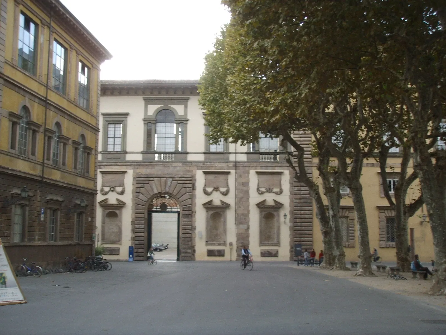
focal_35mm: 45
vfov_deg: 32.2
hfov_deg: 42.1
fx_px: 580
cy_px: 168
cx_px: 223
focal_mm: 7.7
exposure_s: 1/90
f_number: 3.7
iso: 100
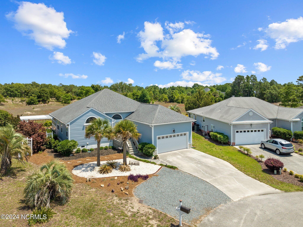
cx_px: 152
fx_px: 210
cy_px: 114
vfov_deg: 56.8
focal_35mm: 24
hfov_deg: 71.6
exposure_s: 1/500
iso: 100
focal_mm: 12.29
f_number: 2.8
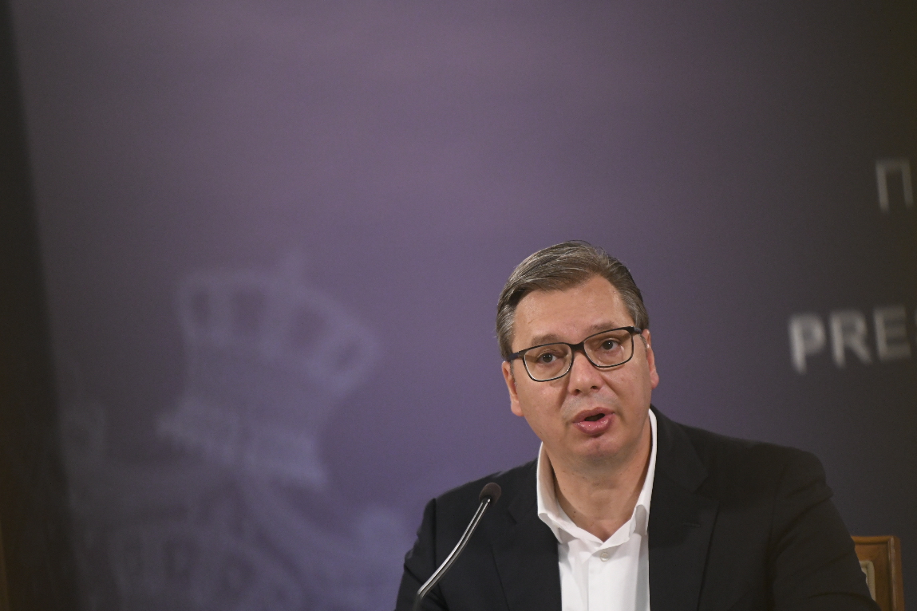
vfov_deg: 4.9
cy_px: 387
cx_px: 538
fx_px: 7183
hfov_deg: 7.3
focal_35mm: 282
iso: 3200
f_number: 2.8
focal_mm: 200
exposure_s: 1/250
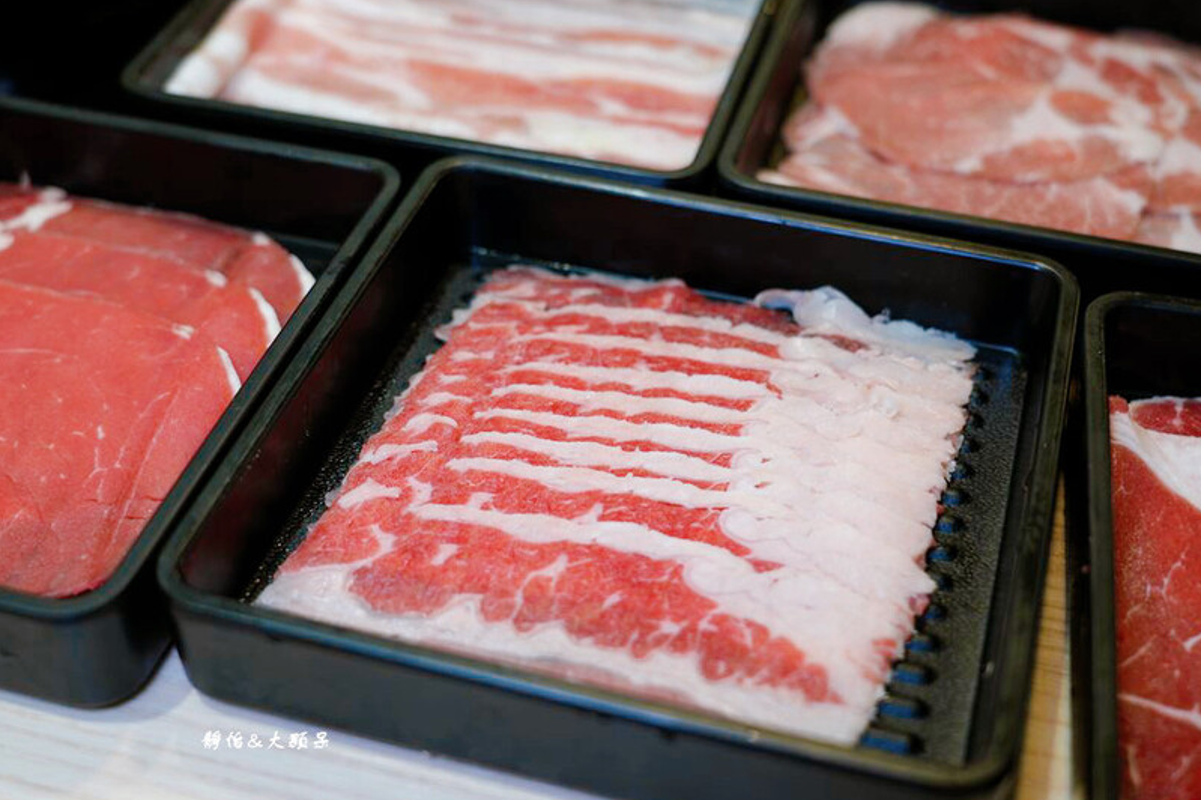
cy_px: 406
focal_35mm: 50
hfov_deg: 39.6
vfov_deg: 27.0
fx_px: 1667
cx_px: 612
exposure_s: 1/60
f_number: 4.5
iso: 320
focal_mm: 47
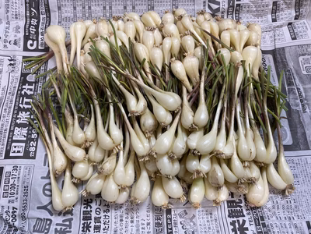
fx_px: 234
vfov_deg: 53.1
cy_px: 117
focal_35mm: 26
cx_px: 156
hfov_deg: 67.3
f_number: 1.8
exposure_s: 1/100
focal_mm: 4.25
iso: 125
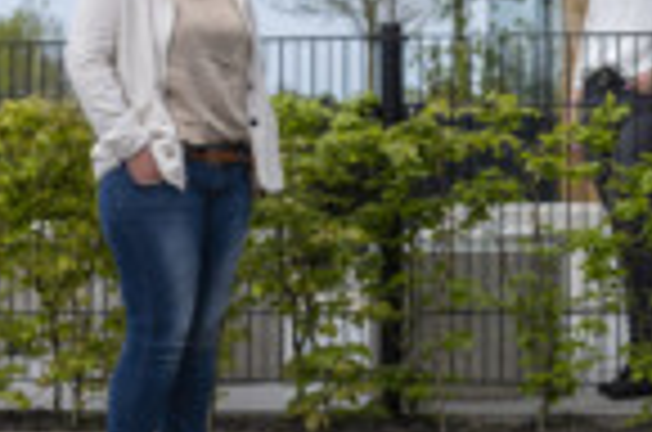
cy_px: 7
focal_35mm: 155
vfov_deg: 8.8
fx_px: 2801
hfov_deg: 12.8
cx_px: 881
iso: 100
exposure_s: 1/1600
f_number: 3.5
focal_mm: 50
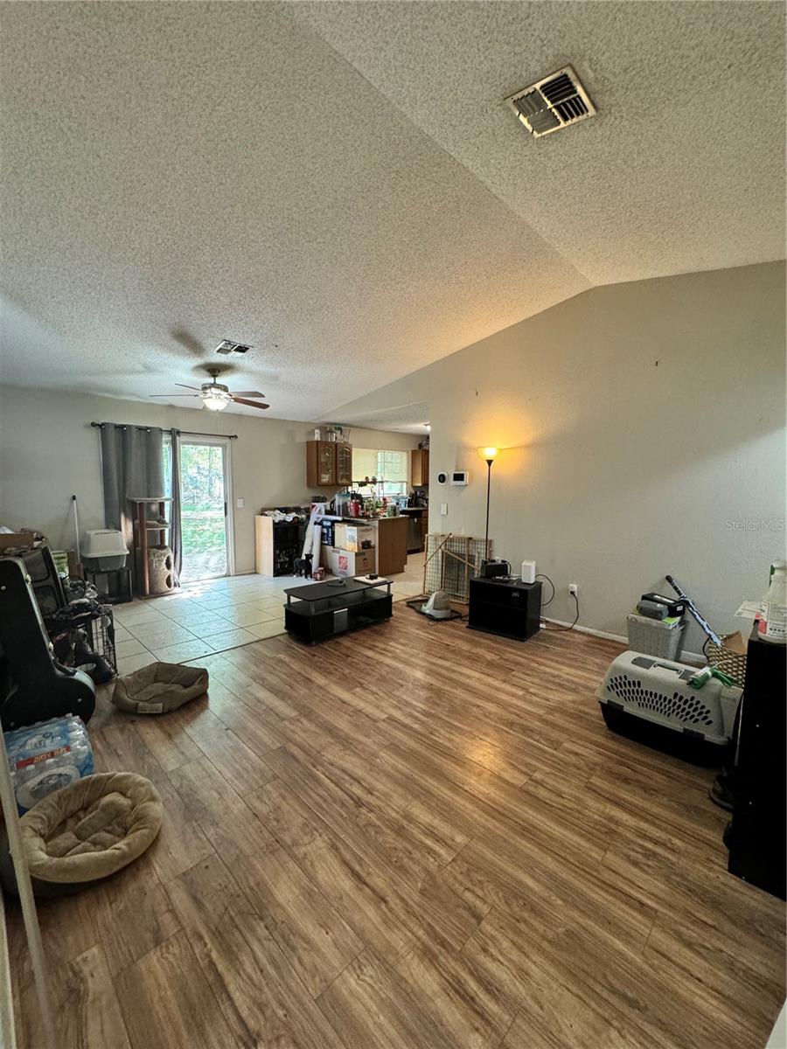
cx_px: 394
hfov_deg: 85.7
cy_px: 524
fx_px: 424
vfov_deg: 102.1
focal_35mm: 14
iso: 500
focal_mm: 2.22
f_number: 2.2
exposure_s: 1/60
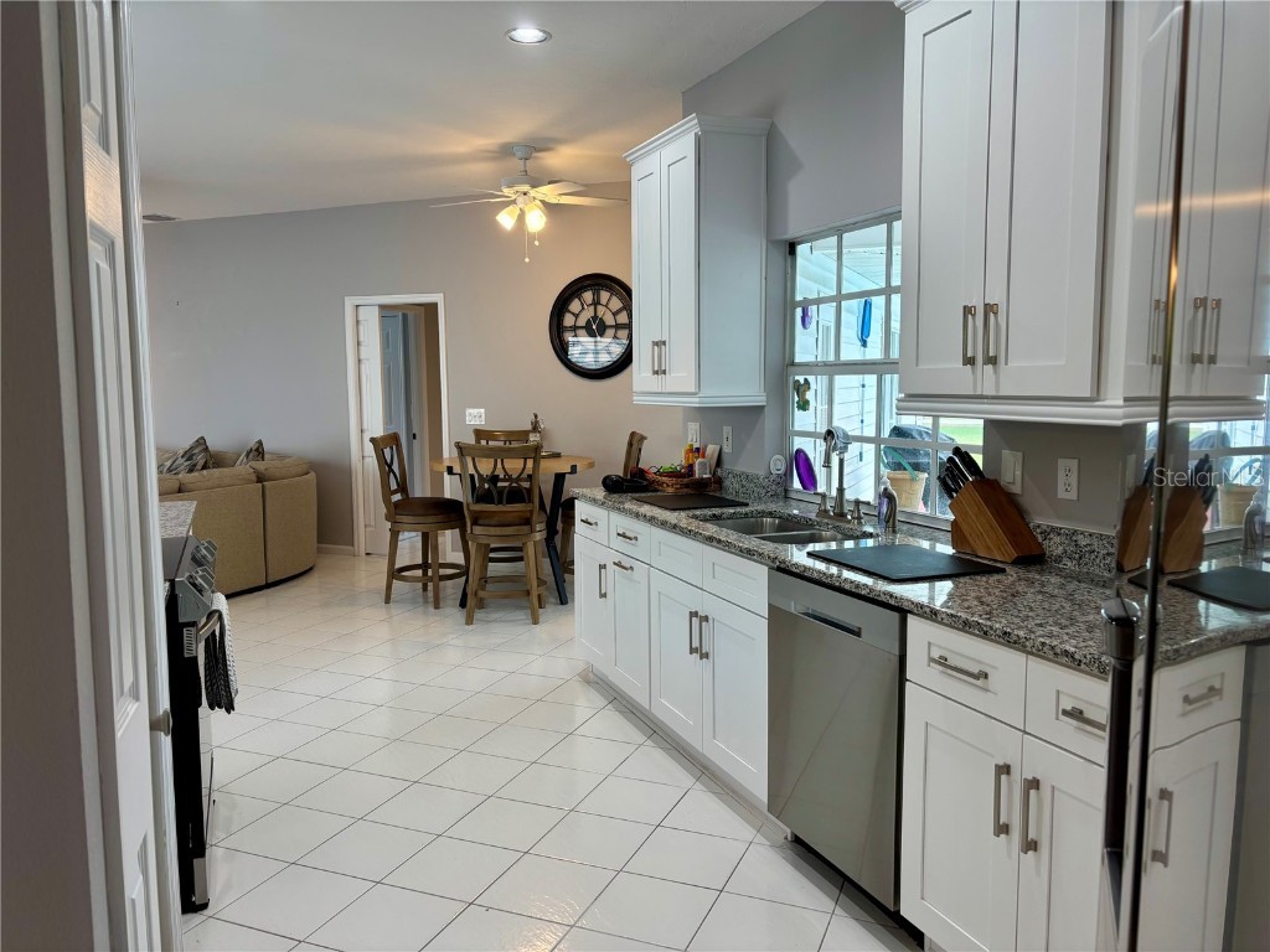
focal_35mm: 26
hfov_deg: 67.3
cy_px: 476
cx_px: 635
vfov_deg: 53.1
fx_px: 954
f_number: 1.6
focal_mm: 5.96
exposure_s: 1/120
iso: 80
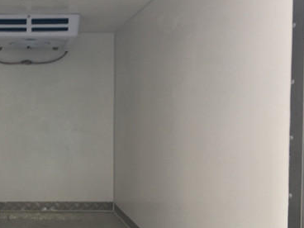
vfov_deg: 26.0
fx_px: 492
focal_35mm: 56
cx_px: 21
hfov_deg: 32.4
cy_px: 139
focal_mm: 4.15
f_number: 2.2
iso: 32
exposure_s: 1/50
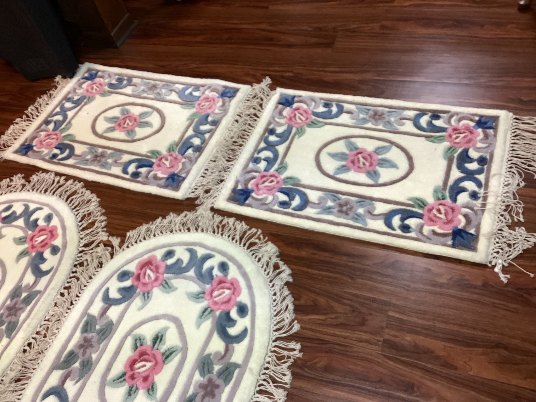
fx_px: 480
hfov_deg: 58.3
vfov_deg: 45.4
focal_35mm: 31
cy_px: 201
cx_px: 268
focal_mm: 3.3
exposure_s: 1/50
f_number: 2.4
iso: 200
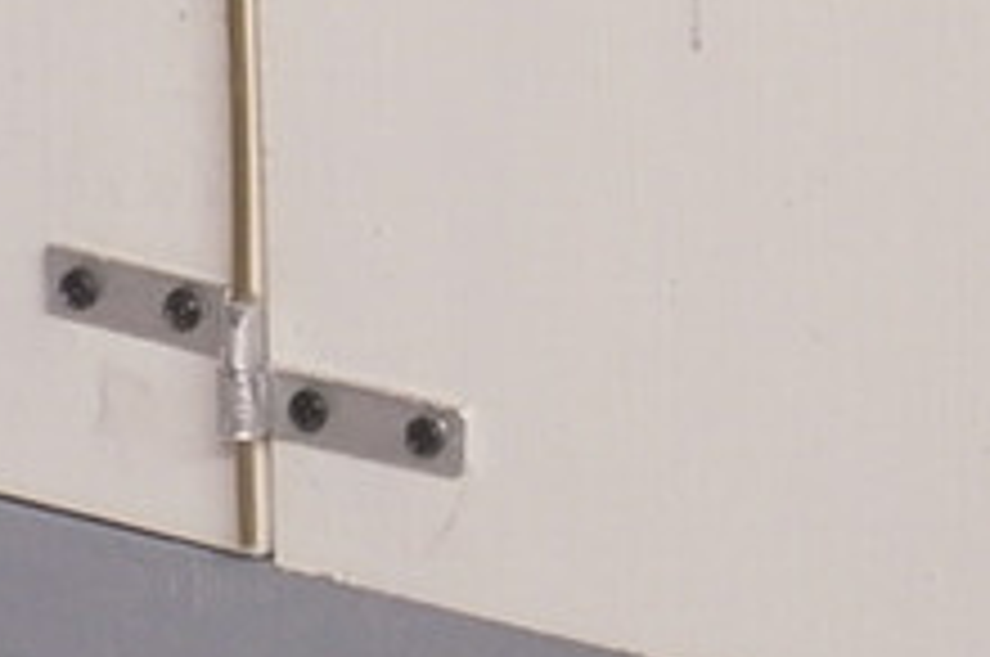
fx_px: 14004
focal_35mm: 510
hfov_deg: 4.0
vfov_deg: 2.7
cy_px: -369
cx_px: 61
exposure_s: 1/4
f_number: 5.4
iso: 125
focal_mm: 17.8
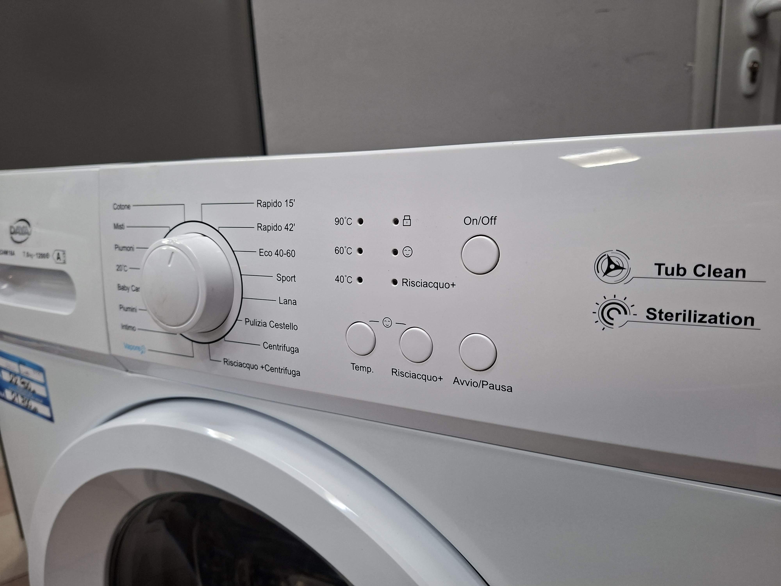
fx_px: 519
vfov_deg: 58.9
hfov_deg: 73.9
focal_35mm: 23
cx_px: 390
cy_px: 293
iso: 160
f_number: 1.8
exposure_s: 1/60
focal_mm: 5.54
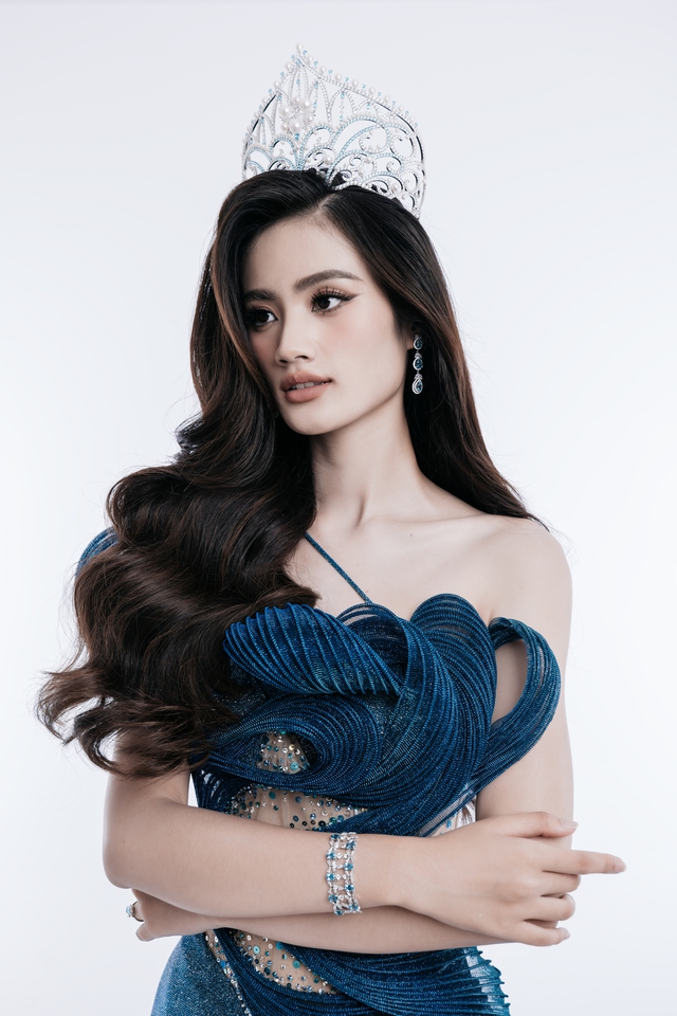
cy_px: 508
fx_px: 1100
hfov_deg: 34.2
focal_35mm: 39
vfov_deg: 49.6
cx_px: 338
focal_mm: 39
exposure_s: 1/125
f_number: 6.3
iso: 100
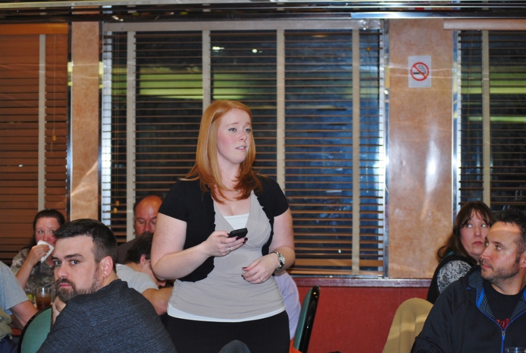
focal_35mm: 82
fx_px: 1207
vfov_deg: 16.6
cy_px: 176
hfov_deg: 24.6
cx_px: 263
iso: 200
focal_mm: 55
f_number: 4
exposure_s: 1/60
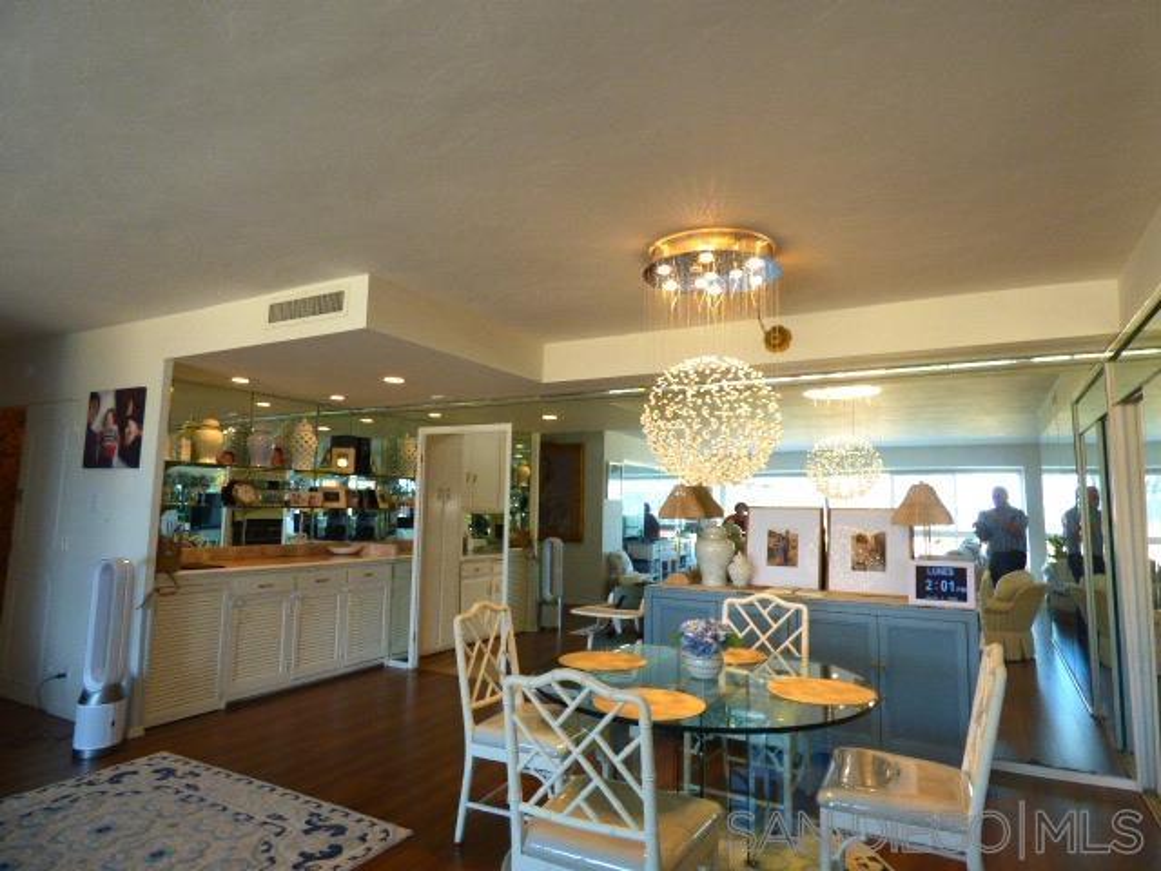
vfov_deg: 66.0
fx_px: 671
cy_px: 436
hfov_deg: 81.7
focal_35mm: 20
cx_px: 580
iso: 320
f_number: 2.8
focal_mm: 3.58
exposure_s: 1/60
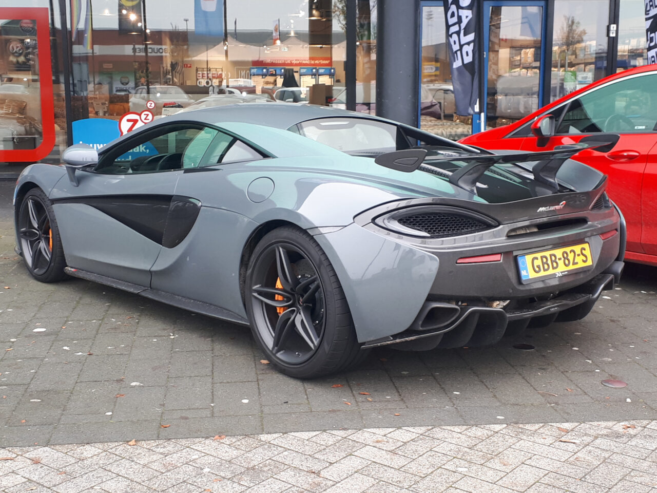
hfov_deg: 65.3
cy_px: 246
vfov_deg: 51.4
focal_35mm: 27
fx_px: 512
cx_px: 328
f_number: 1.9
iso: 40
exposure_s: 1/33
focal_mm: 3.6
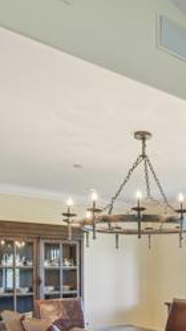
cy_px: 264
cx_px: 211
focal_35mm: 43
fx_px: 378
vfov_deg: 45.1
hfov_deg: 25.4
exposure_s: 1/8
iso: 400
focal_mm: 16
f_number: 8
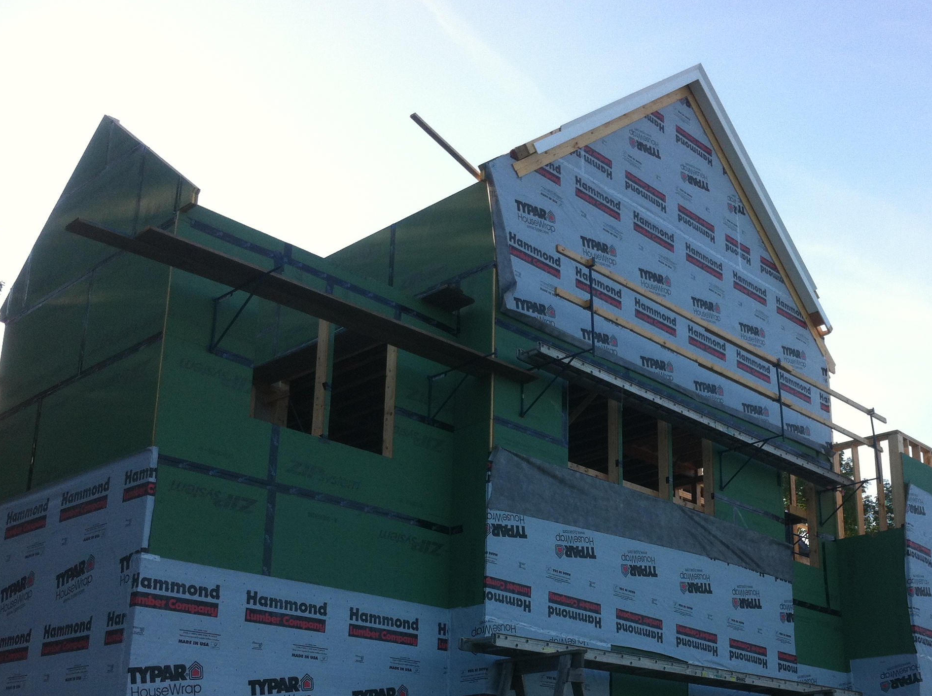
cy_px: 464
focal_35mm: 48
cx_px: 626
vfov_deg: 30.0
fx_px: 1291
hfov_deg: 39.2
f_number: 2.8
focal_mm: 3.85
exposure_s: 1/397
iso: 80
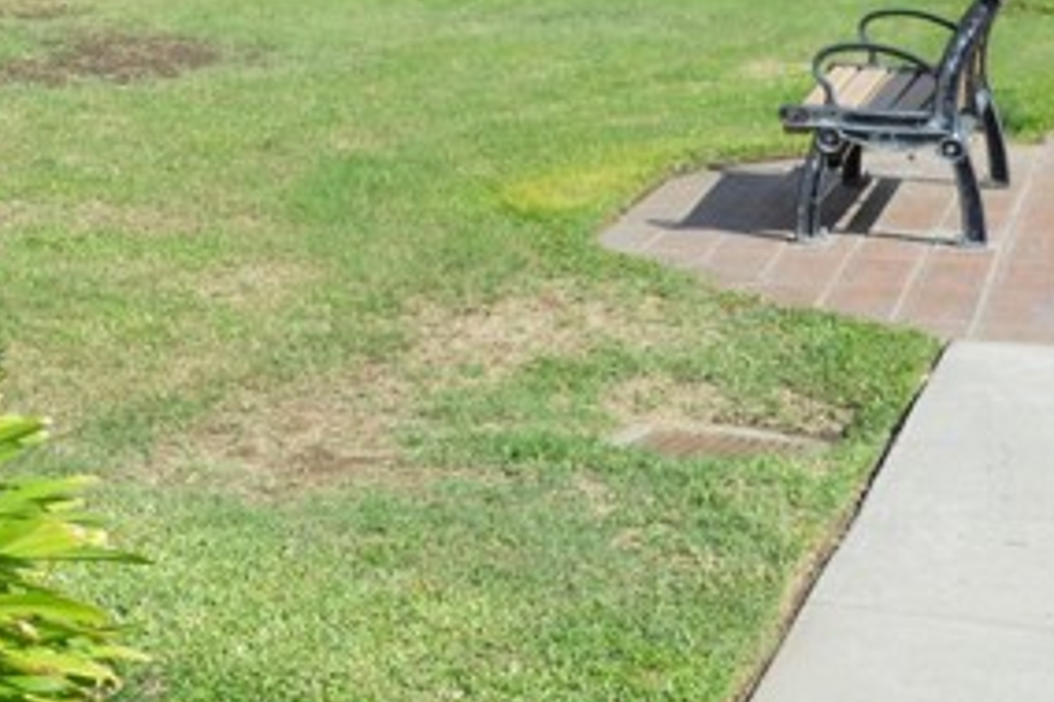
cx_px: 7
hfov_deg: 25.7
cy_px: 104
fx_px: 2194
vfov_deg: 17.9
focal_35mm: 75
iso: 80
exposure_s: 1/800
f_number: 2.8
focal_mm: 5.7
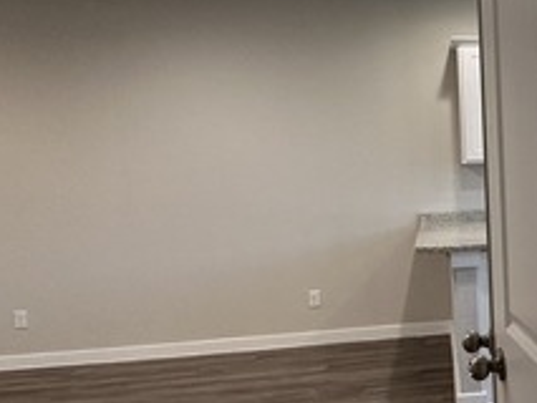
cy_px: 186
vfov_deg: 34.4
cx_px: 555
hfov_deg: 38.8
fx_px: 652
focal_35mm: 42
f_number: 2.2
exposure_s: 1/120
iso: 250
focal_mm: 2.22
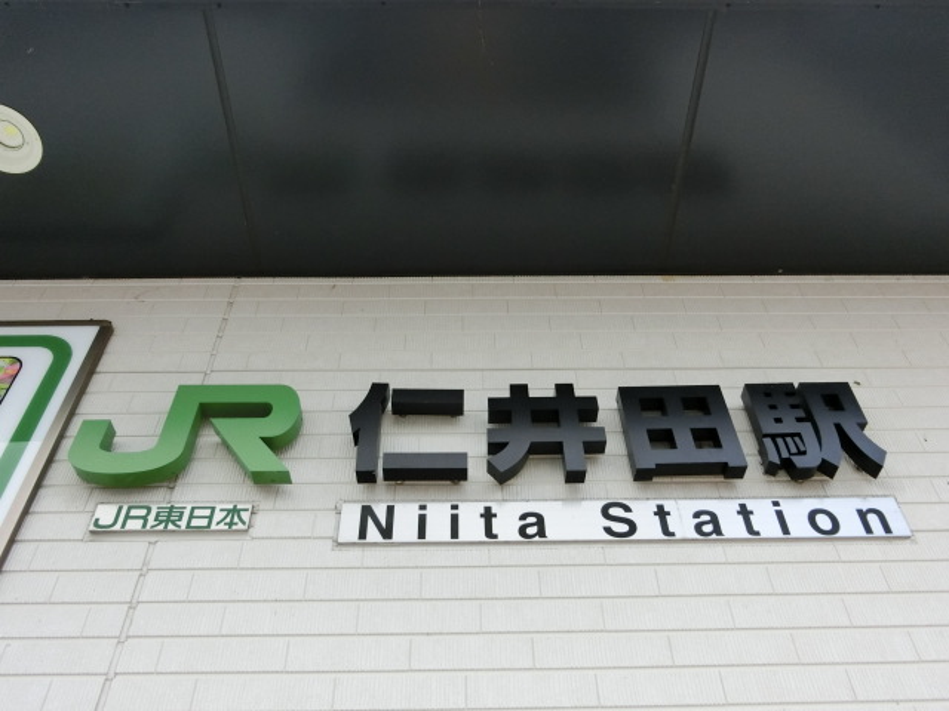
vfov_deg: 48.2
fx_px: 795
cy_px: 356
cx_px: 474
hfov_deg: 61.7
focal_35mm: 29
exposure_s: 1/125
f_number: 3.7
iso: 320
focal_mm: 5.2
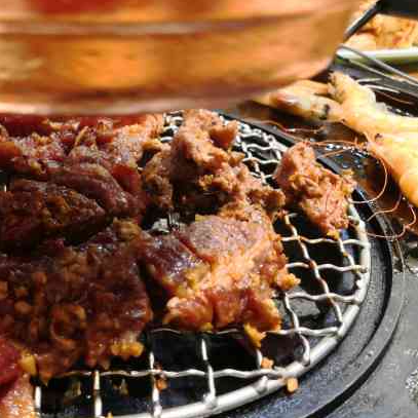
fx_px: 560
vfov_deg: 40.9
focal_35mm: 41
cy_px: 231
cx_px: 78
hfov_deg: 39.2
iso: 400
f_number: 1.8
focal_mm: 3.95
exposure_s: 1/25
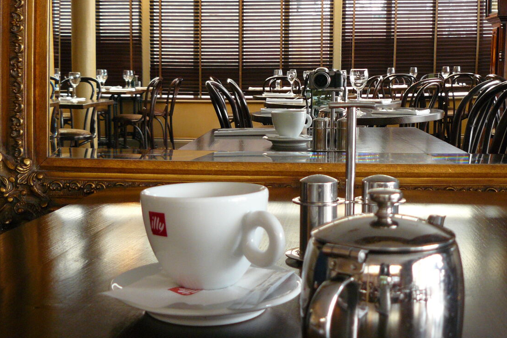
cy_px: 94
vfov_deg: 27.3
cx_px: 293
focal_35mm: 49
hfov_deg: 40.2
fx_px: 690
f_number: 2.8
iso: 200
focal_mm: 6
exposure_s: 1/13
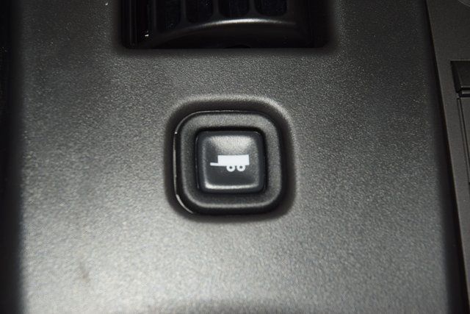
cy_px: 157
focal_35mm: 105
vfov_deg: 13.0
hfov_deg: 19.5
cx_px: 235
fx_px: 1371
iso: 100
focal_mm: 70
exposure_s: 1/125
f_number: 8
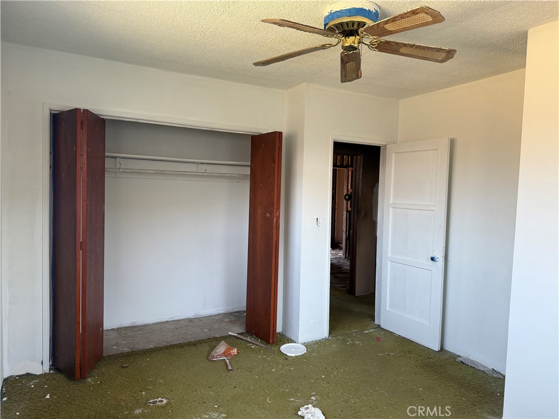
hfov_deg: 71.6
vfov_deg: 56.8
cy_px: 210
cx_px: 280
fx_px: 388
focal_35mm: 24
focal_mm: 6.76
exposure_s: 1/121
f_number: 1.78
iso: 200
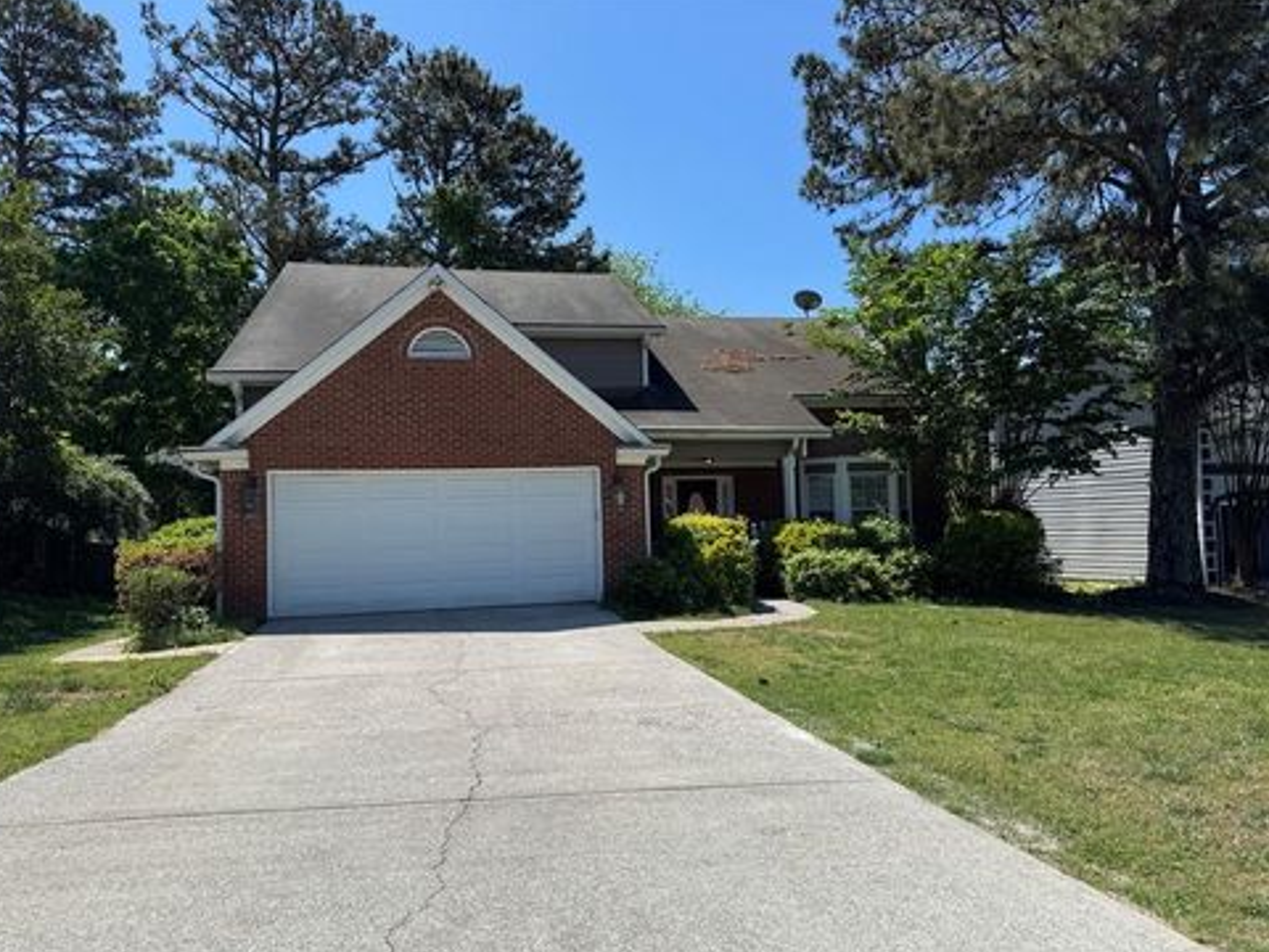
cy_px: 485
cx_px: 621
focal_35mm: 25
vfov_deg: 54.9
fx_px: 916
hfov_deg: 69.4
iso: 80
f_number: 1.78
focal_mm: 6.76
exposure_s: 1/4950
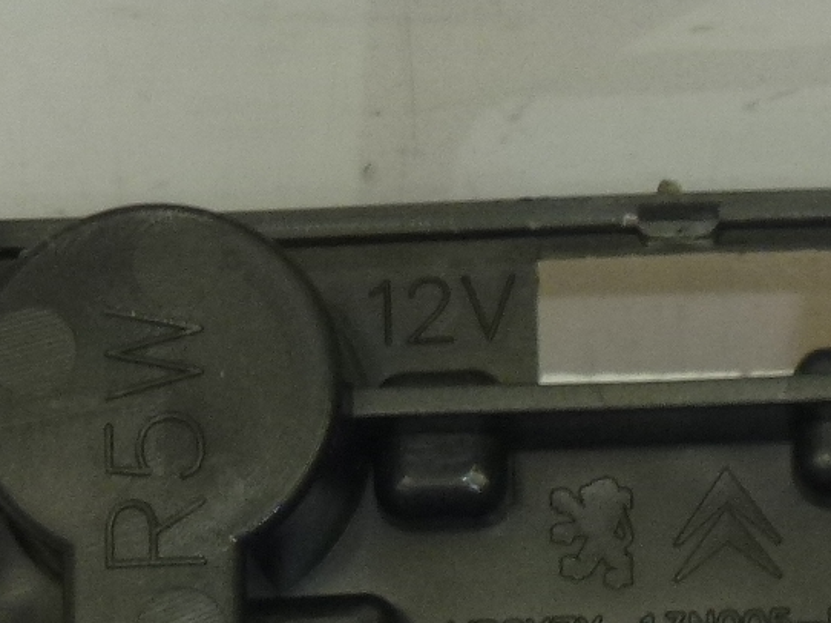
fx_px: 7439
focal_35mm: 310
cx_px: 802
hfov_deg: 6.4
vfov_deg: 4.8
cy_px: 680
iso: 200
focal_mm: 14.8
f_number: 4.8
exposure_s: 1/60
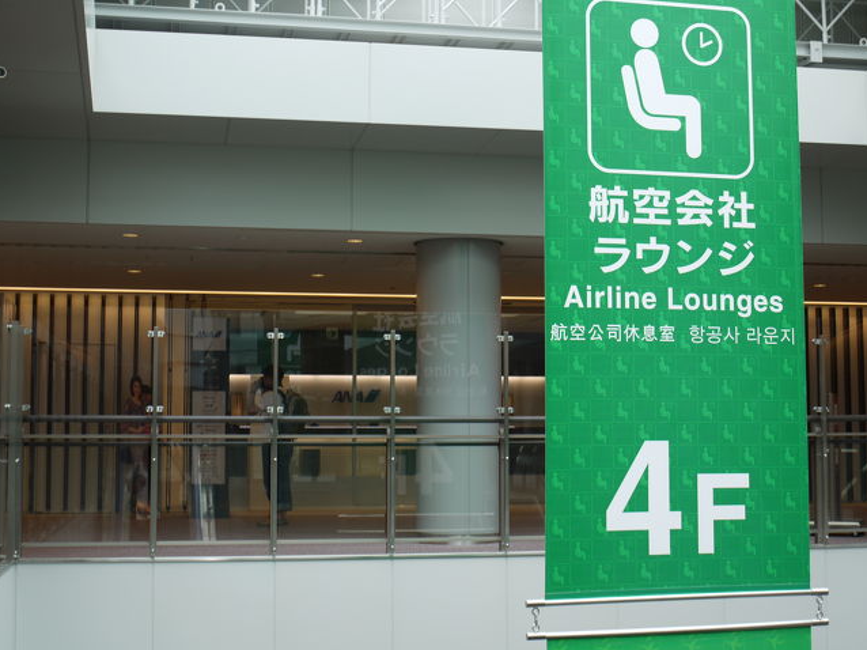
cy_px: 320
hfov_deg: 36.2
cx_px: 435
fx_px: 1327
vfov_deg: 27.5
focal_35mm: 53
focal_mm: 26
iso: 100
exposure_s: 1/50
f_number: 5
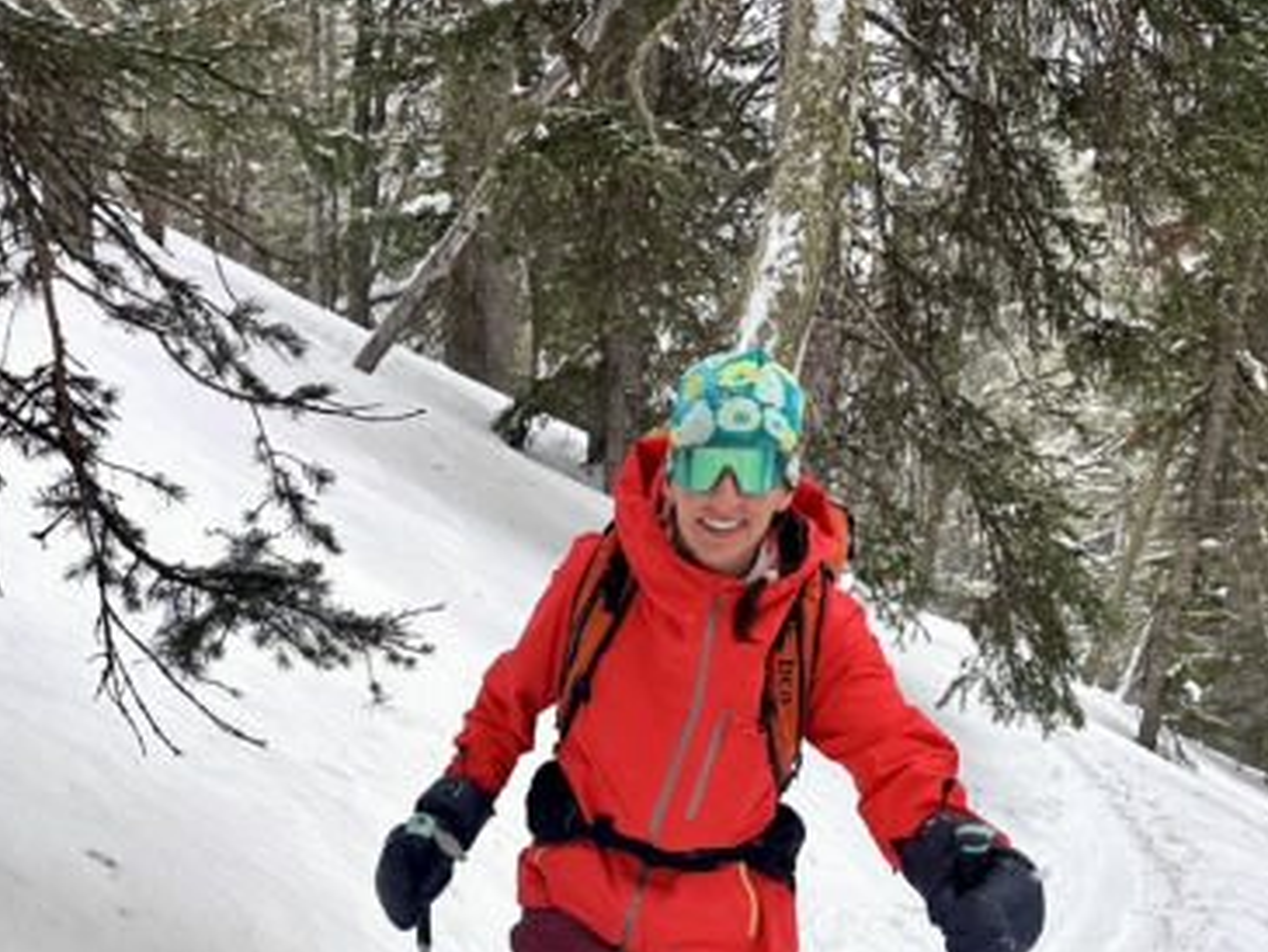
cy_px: 898
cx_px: 396
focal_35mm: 46
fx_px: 1686
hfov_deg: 40.6
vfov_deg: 29.9
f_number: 1.78
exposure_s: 1/587
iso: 80
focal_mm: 6.86
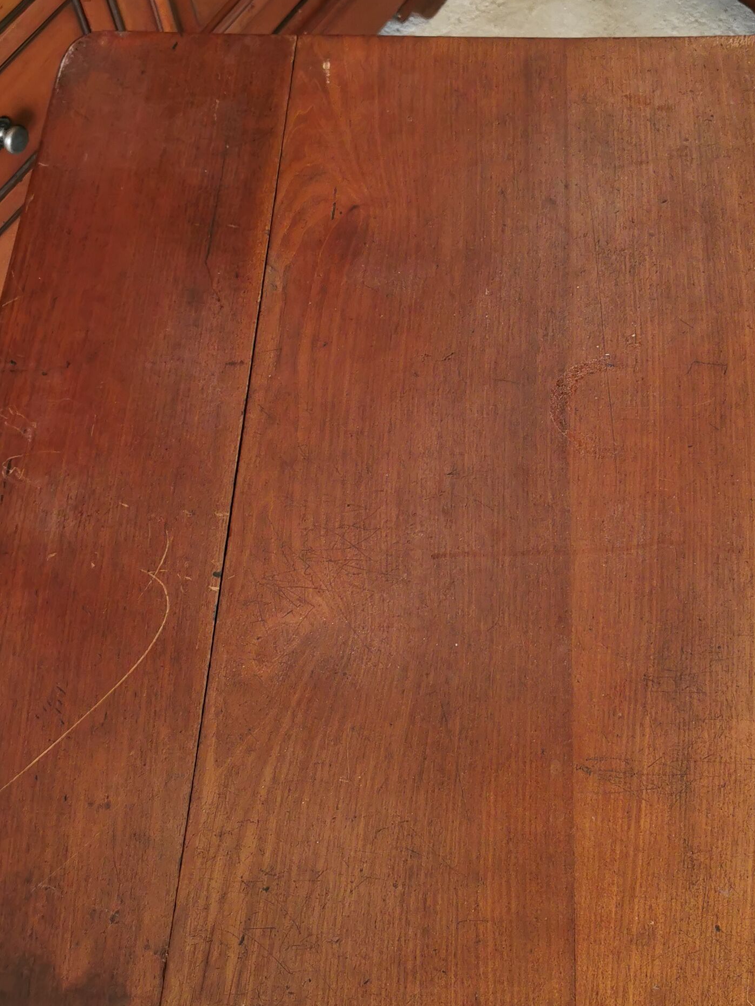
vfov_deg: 36.2
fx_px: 1541
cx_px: 532
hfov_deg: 27.3
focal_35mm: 53
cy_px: 497
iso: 80
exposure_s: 1/100
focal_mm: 5.56
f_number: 1.6
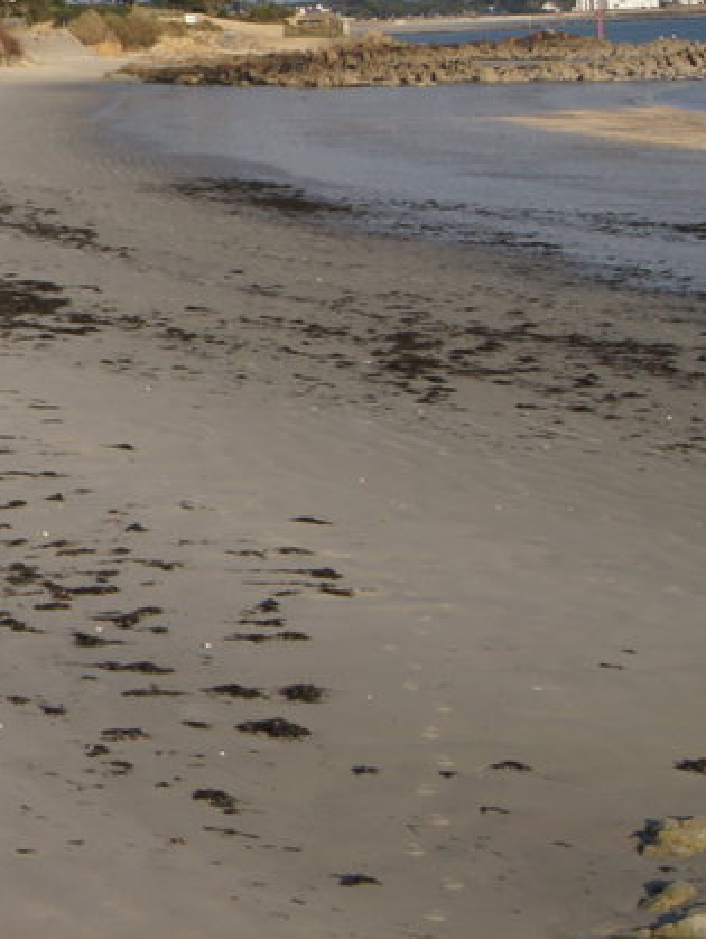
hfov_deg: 11.3
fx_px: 3285
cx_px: -637
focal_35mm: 121
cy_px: 234
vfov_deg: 16.2
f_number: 10
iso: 200
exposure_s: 1/500
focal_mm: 22
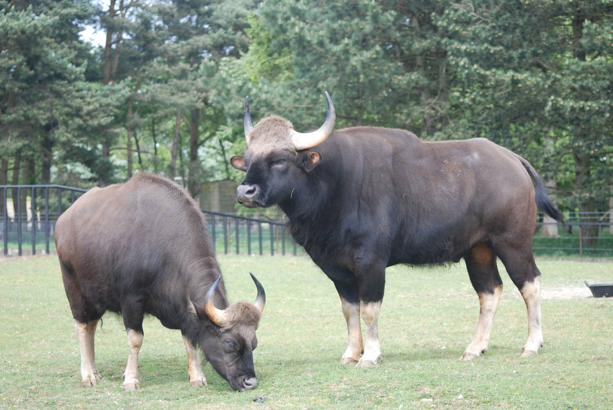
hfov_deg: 15.9
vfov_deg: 10.7
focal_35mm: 129
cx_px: 306
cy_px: 205
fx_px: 2199
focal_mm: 86
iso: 200
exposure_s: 1/320
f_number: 4.5
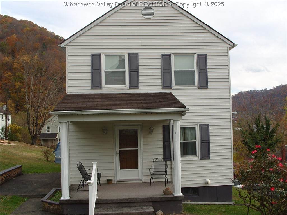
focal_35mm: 35
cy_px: 108
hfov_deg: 52.6
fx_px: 290
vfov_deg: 40.7
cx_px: 144
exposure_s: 1/250
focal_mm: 7.8
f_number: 4.8
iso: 80
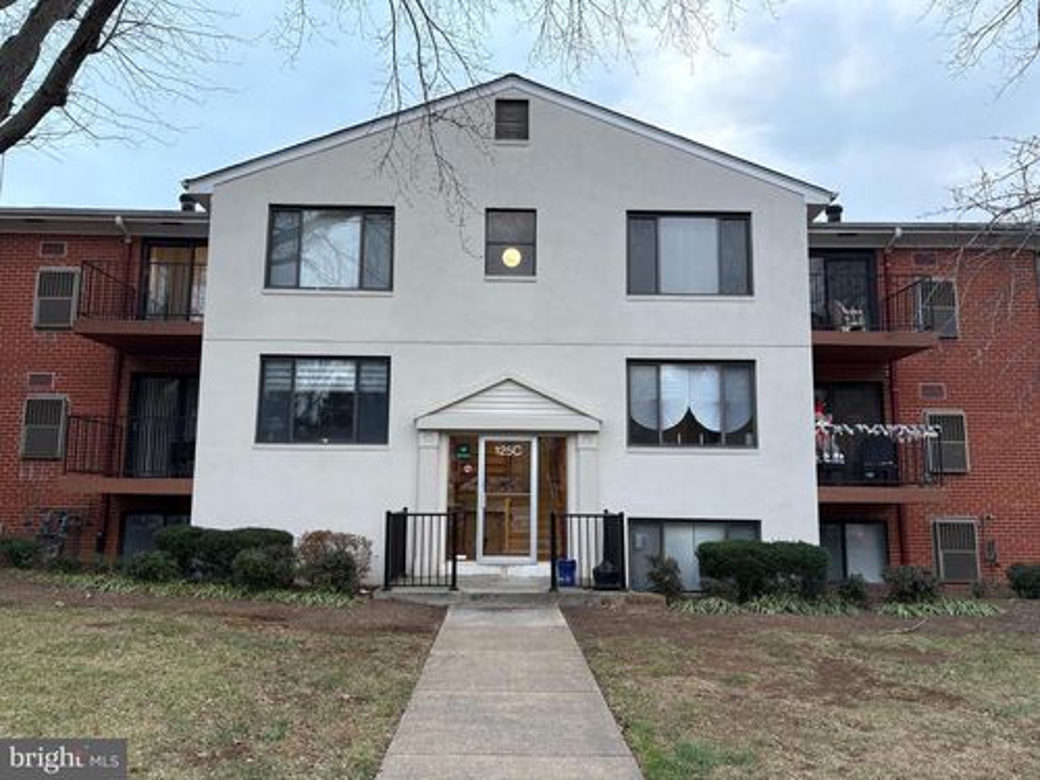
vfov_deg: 53.1
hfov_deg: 67.3
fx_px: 781
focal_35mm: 26
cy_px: 390
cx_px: 520
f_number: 1.6
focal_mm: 5.96
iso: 125
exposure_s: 1/103
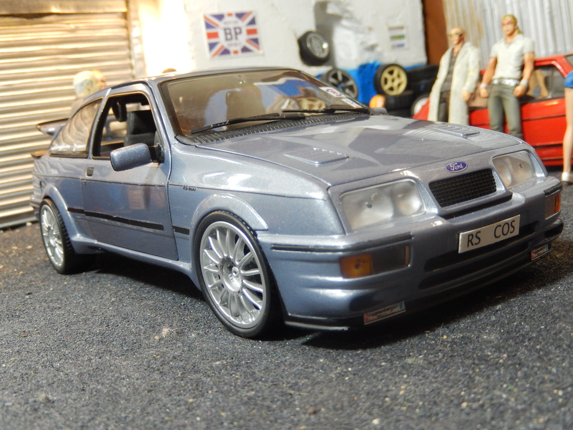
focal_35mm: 41
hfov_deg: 45.8
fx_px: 679
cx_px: 286
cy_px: 215
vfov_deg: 35.1
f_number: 4.2
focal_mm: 7.3
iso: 400
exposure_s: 1/15
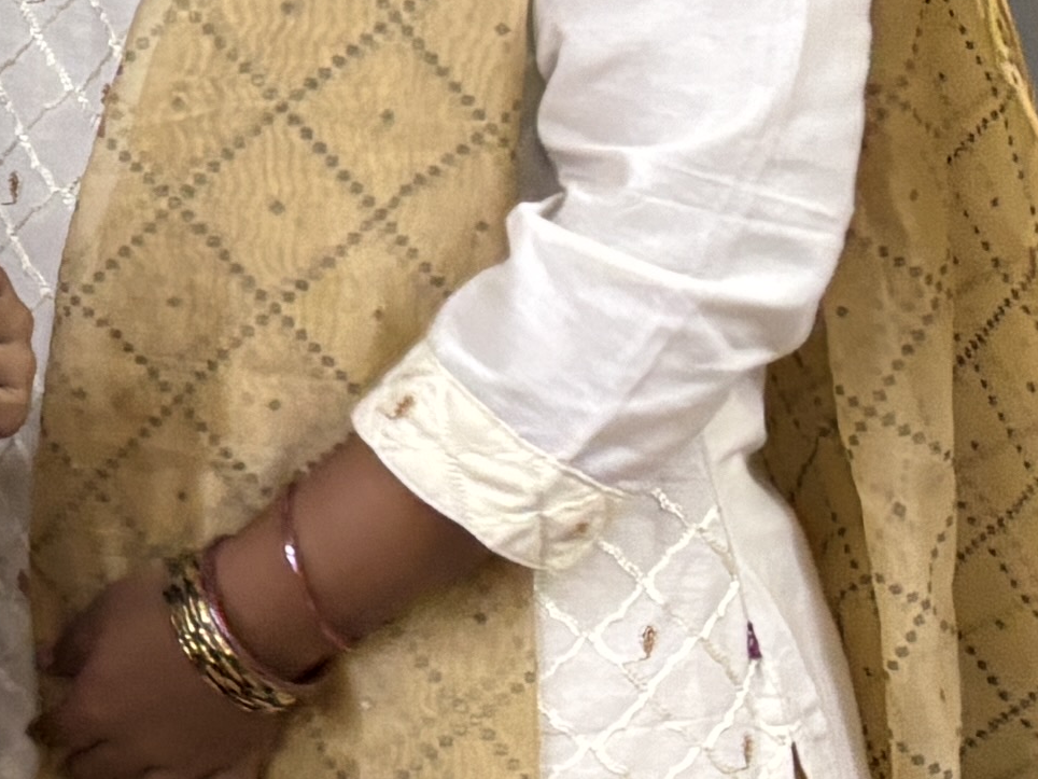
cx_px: -1416
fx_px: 4618
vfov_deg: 9.5
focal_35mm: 154
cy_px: -204
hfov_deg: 10.9
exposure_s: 1/50
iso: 320
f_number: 1.6
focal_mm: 5.96
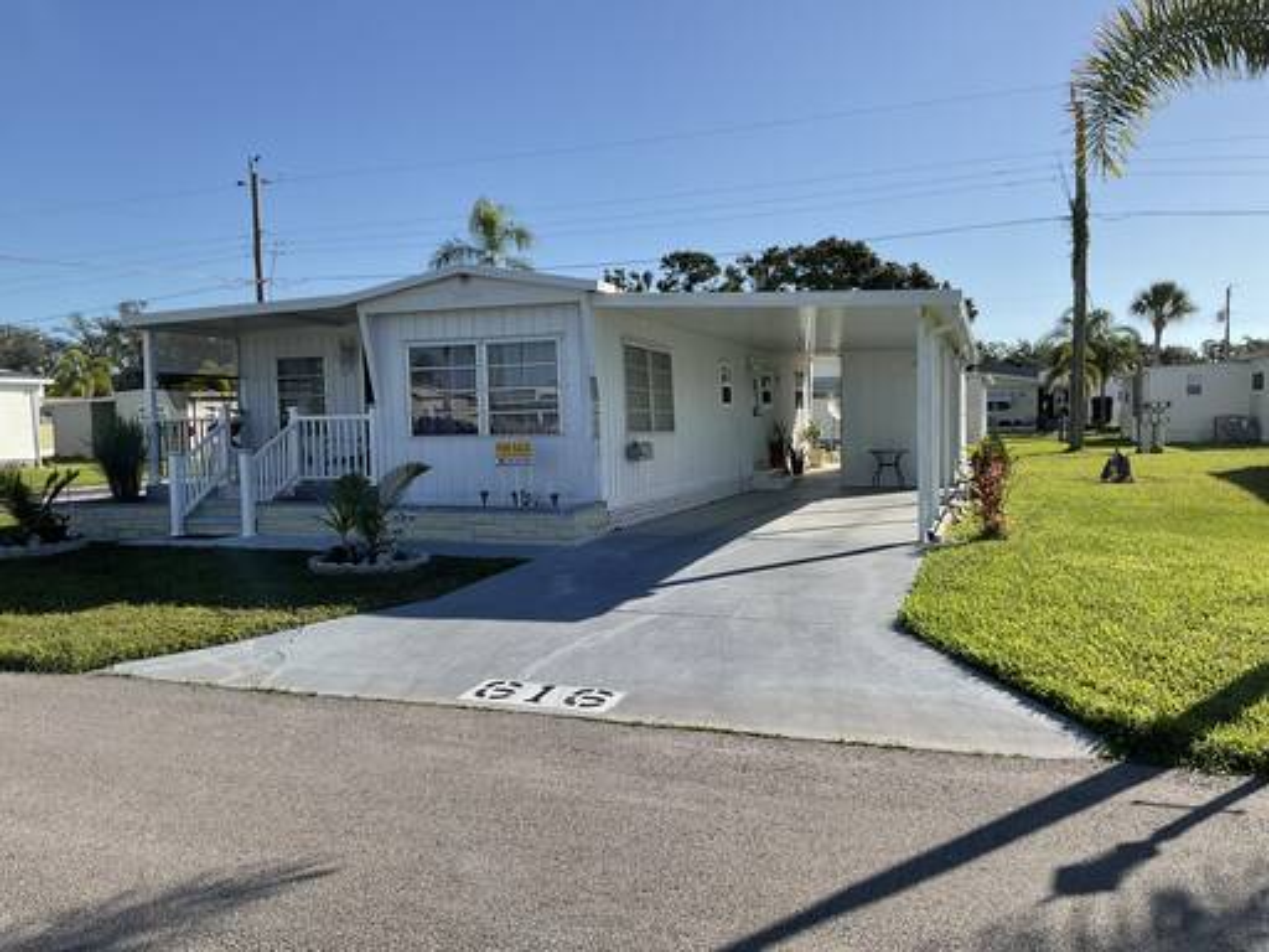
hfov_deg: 61.7
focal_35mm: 29
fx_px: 1063
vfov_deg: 48.2
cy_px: 476
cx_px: 634
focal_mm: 3
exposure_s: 1/2058
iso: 16
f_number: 1.8
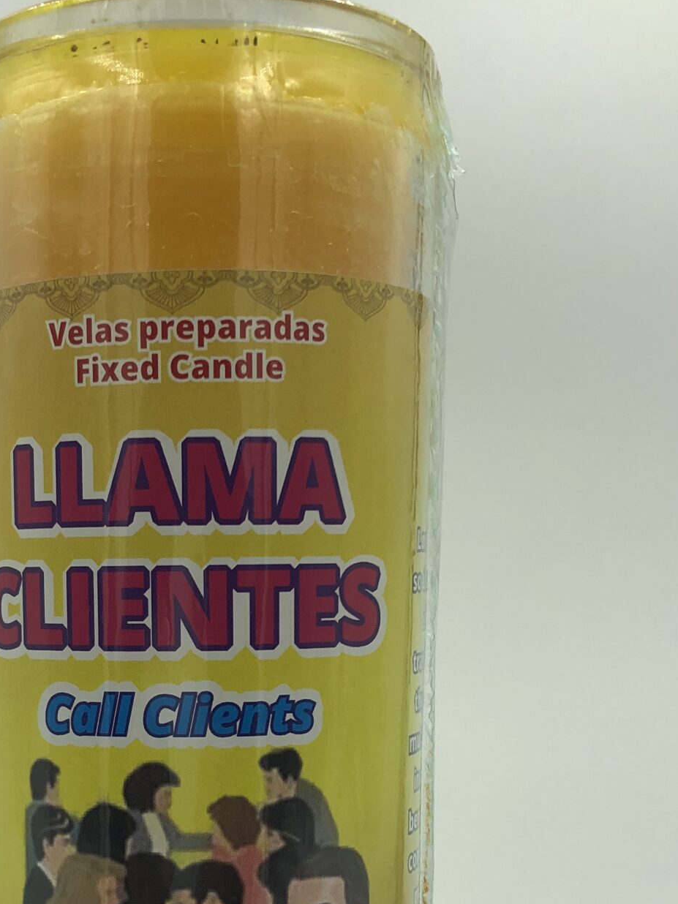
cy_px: 734
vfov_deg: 32.3
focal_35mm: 58
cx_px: 184
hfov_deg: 25.0
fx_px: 1515
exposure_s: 1/852
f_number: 1.8
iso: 20
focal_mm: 4
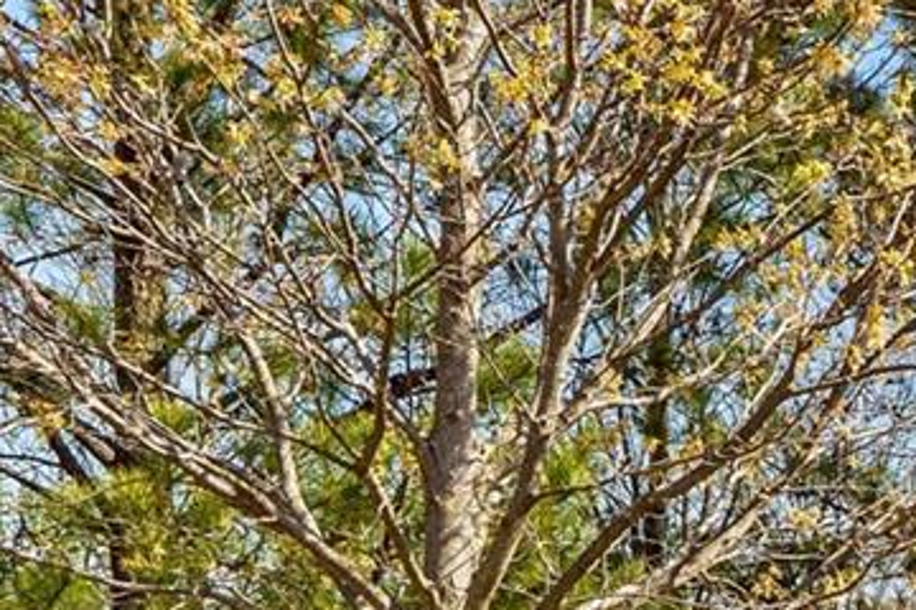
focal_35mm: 91
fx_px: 2315
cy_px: 900
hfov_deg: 17.8
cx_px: 1669
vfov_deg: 14.1
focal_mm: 16
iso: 100
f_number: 8
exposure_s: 1/100
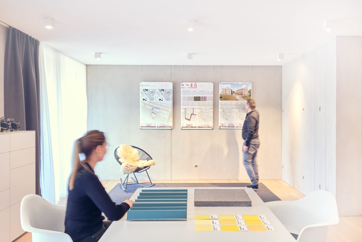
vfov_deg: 41.1
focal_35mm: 32
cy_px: 121
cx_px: 181
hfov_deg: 58.7
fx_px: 322
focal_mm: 21.4
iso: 200
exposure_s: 1
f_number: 6.4
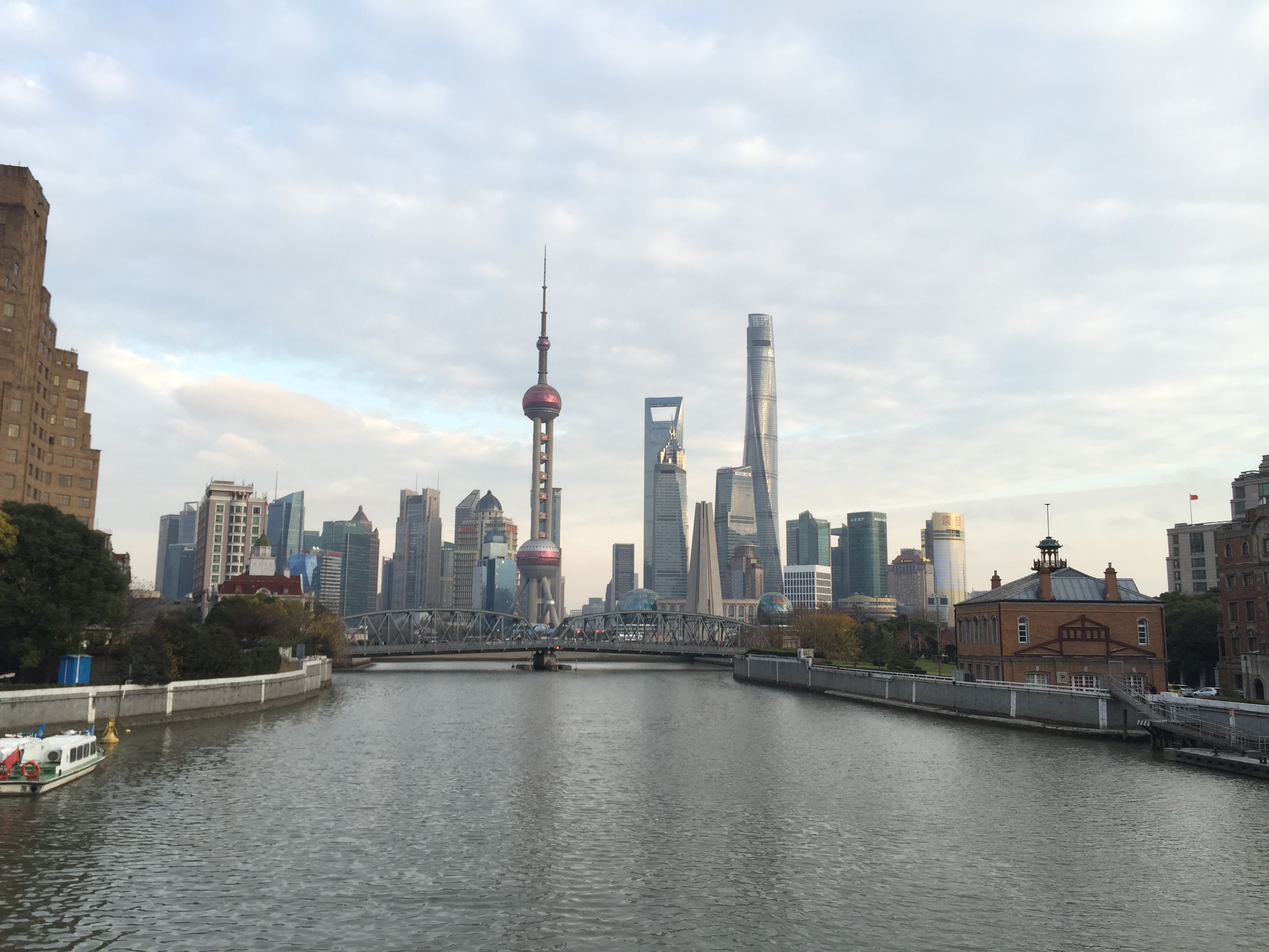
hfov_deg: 61.7
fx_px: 1063
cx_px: 634
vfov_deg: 48.2
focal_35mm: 29
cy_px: 476
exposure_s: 1/241
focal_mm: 4.15
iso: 32
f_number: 2.2
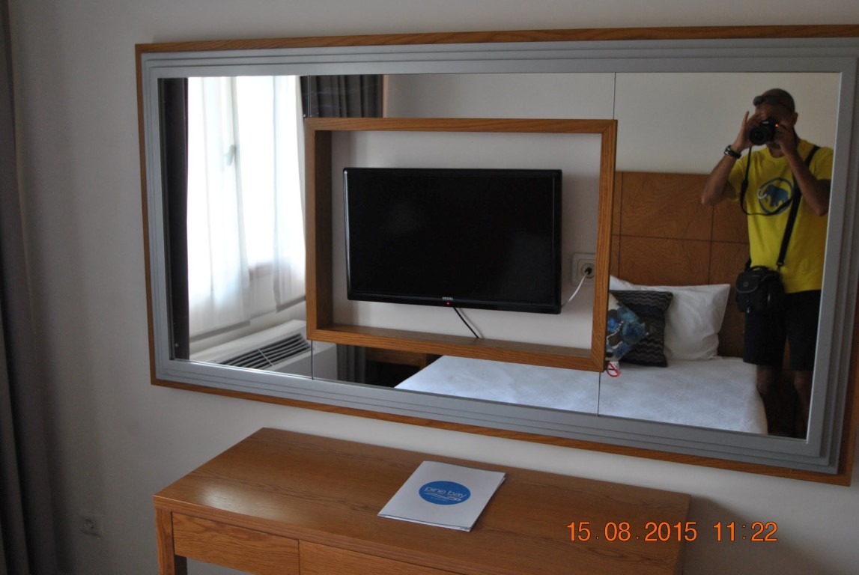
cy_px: 288
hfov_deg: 53.1
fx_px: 860
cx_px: 430
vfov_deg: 37.0
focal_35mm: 36
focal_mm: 24
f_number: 4.5
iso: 400
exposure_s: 1/20
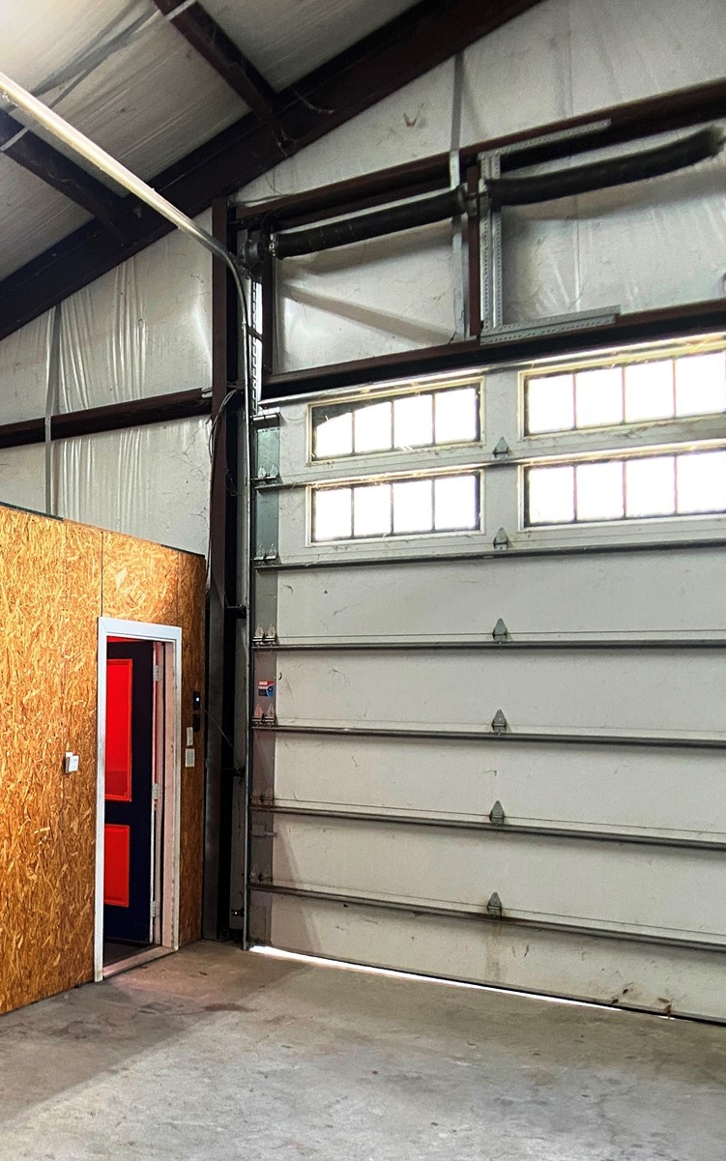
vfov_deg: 42.4
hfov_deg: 25.4
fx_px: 1487
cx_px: -74
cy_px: 699
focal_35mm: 47
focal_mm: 4.25
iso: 160
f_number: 1.8
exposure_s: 1/60
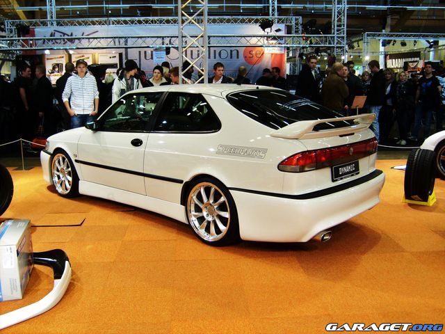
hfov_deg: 52.6
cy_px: 167
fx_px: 450
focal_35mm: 35
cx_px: 222
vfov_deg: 40.7
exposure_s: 1/45
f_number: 2.8
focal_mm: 5.8
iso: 80
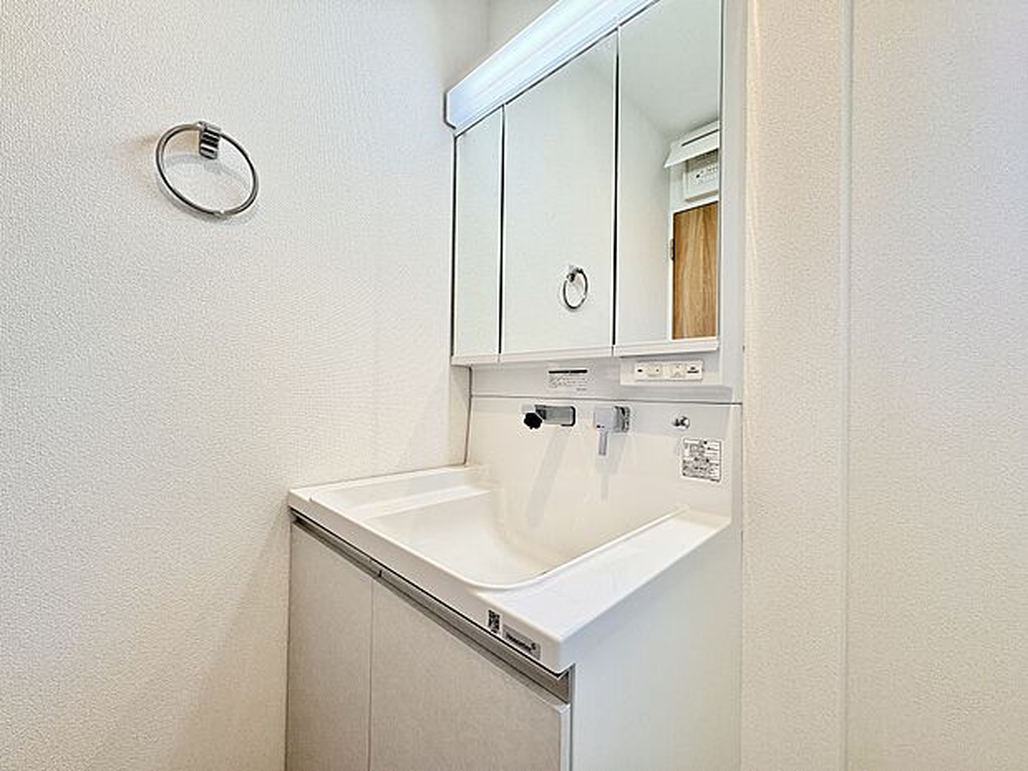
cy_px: 386
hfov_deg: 102.1
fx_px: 416
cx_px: 514
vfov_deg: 85.7
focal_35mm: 14
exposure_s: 1/90
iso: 250
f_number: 2.2
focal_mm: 2.22
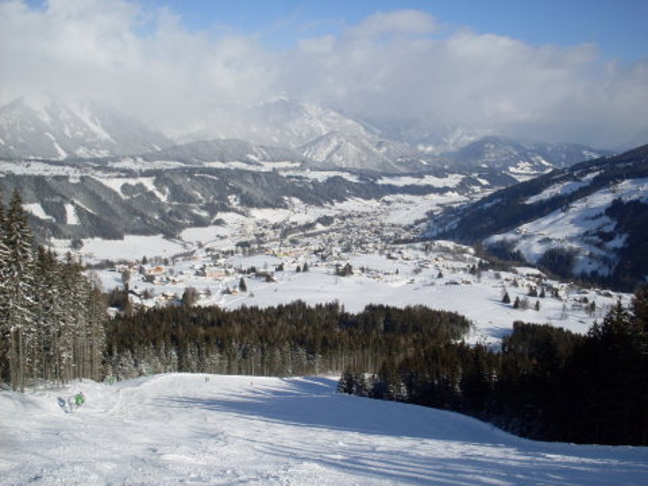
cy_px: 243
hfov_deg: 49.0
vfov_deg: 37.7
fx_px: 711
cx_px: 324
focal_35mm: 38
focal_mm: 6.3
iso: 80
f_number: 8.4
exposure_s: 1/500
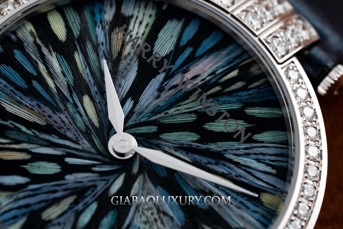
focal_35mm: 135
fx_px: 1287
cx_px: 172
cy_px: 114
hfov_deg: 15.2
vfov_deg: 10.2
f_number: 8
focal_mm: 90
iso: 500
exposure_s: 1/20
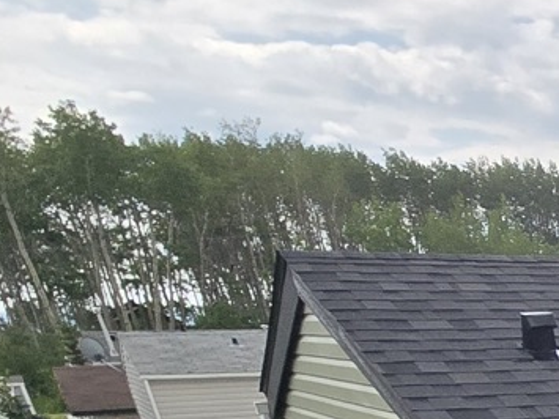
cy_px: 778
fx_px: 1065
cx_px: 1241
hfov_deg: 16.7
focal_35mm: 66
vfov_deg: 17.5
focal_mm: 2.2
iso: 50
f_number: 2.2
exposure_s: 1/1765
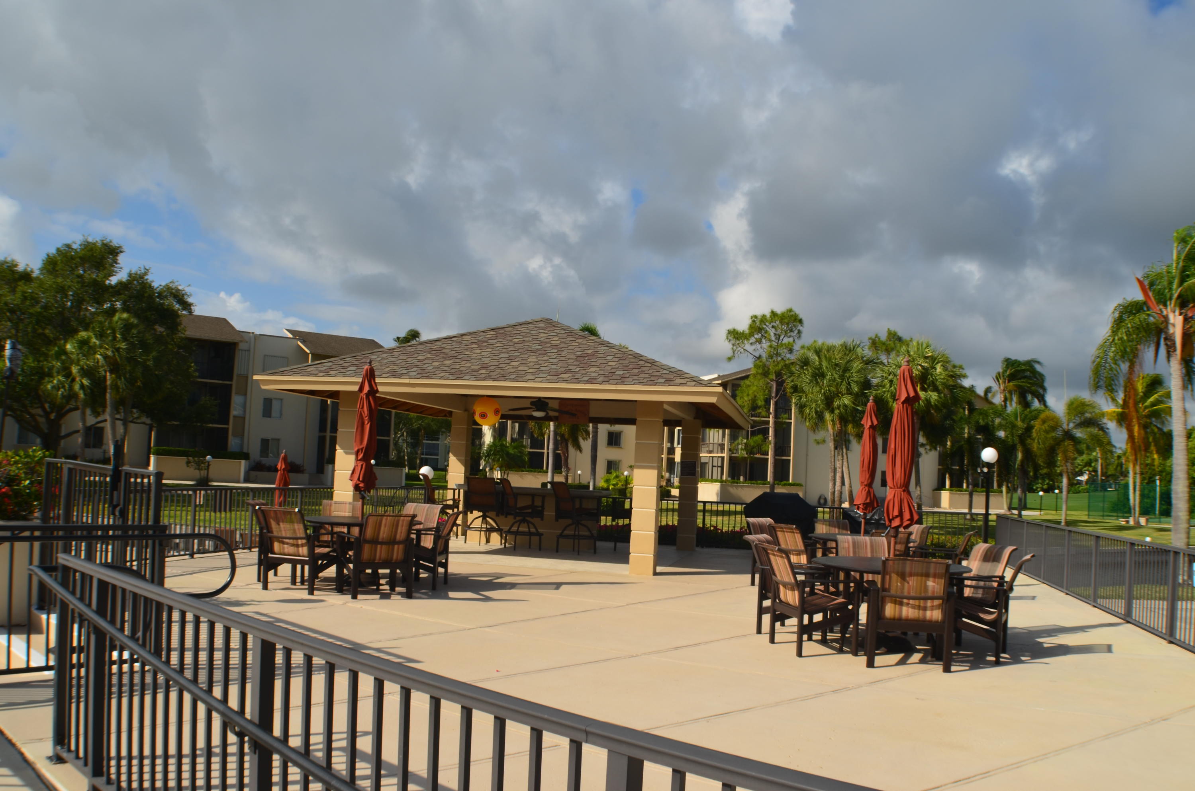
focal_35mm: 36
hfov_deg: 53.2
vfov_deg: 36.7
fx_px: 1193
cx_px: 598
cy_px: 396
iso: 100
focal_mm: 24
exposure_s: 1/125
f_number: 11
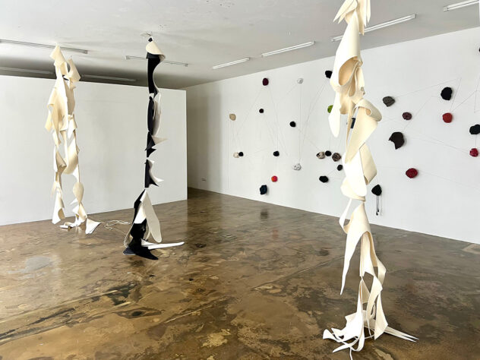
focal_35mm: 26
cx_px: 240
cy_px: 180
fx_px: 361
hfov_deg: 67.3
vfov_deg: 53.1
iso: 125
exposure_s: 1/70
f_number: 1.5
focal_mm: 5.7
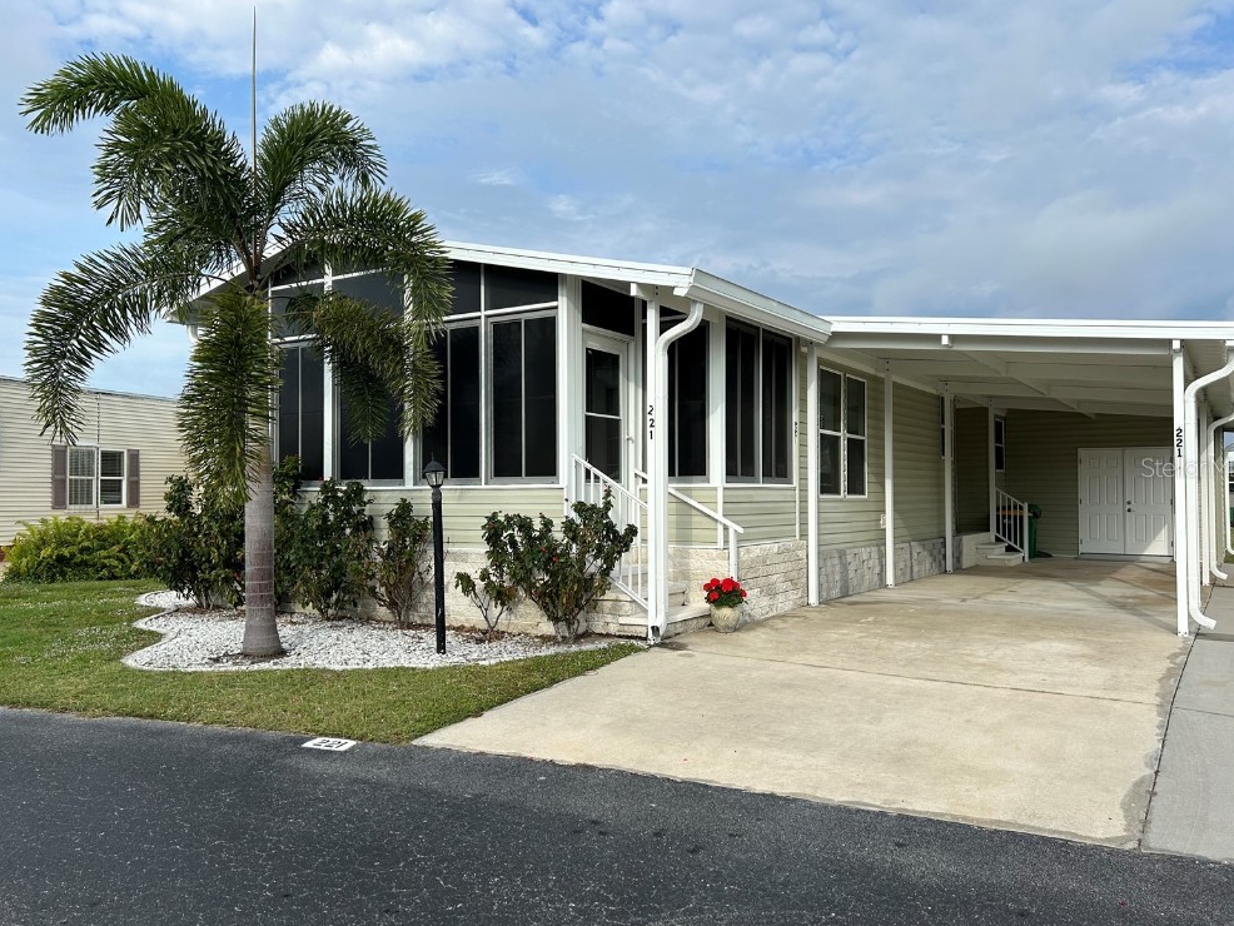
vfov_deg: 51.4
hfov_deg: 65.3
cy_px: 467
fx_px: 963
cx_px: 618
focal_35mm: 27
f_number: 1.5
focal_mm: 5.7
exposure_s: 1/3571
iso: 50
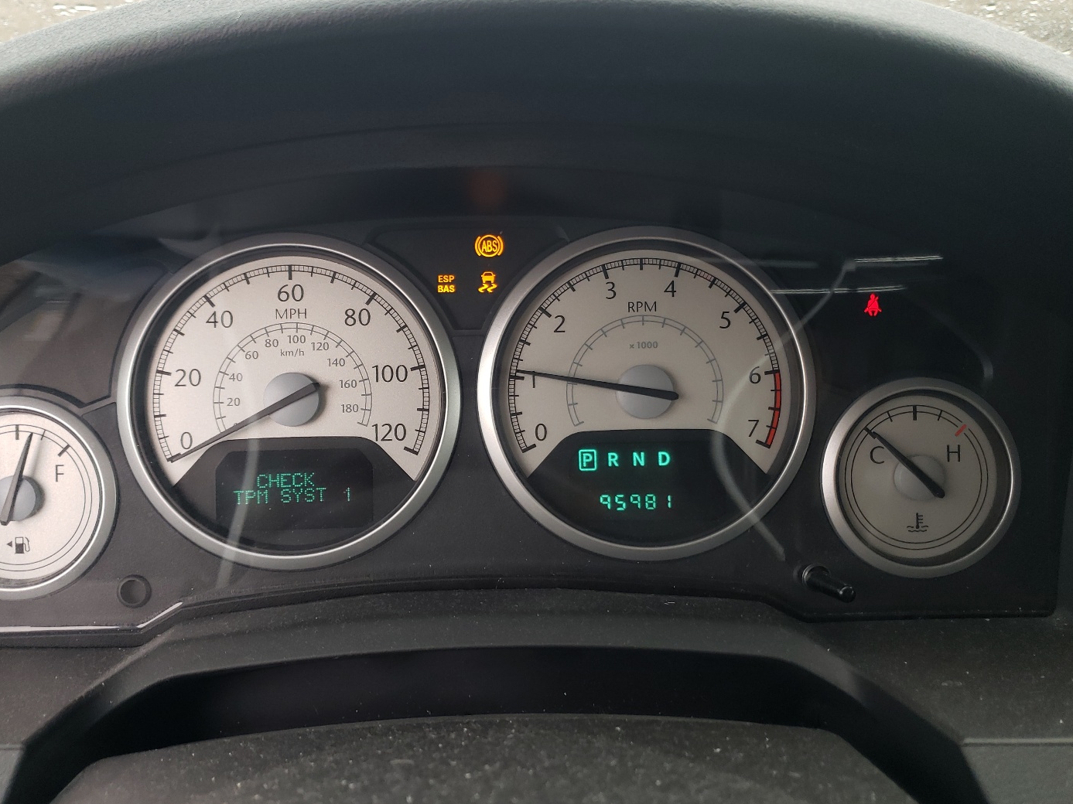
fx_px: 930
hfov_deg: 59.8
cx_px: 467
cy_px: 389
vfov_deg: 46.8
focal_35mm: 30
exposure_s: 1/120
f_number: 1.5
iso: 64
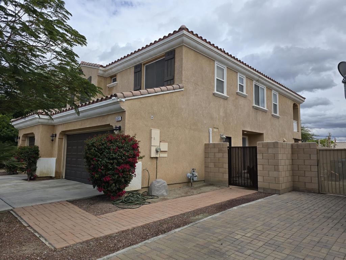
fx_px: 230
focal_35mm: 23
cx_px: 173
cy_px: 130
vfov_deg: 58.9
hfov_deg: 73.9
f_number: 1.7
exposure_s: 1/1151
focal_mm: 6.3
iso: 12
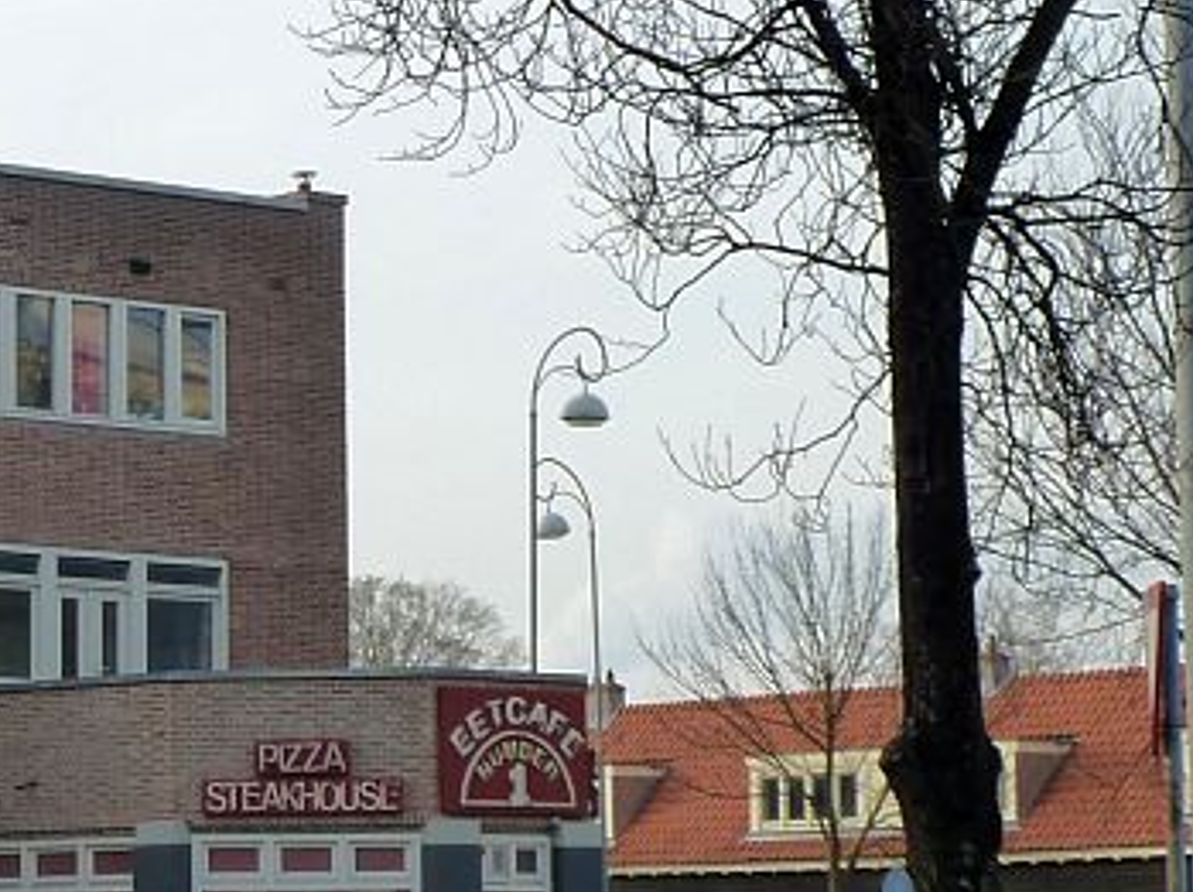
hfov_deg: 14.8
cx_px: -219
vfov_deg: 11.4
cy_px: 685
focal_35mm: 129
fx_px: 4441
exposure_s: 1/160
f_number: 4
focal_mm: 7.3
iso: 125
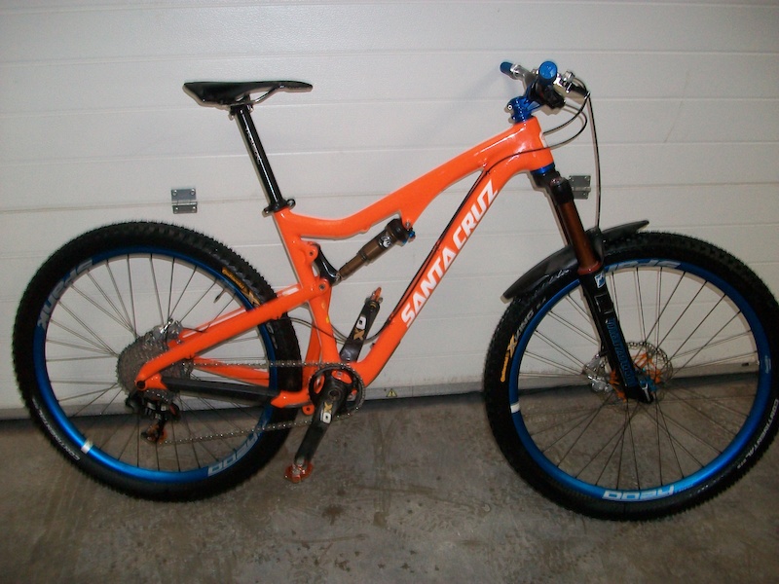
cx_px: 390
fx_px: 765
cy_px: 292
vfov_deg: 41.8
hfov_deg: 54.0
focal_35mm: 34
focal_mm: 5.7
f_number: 2.8
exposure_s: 1/60
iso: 160
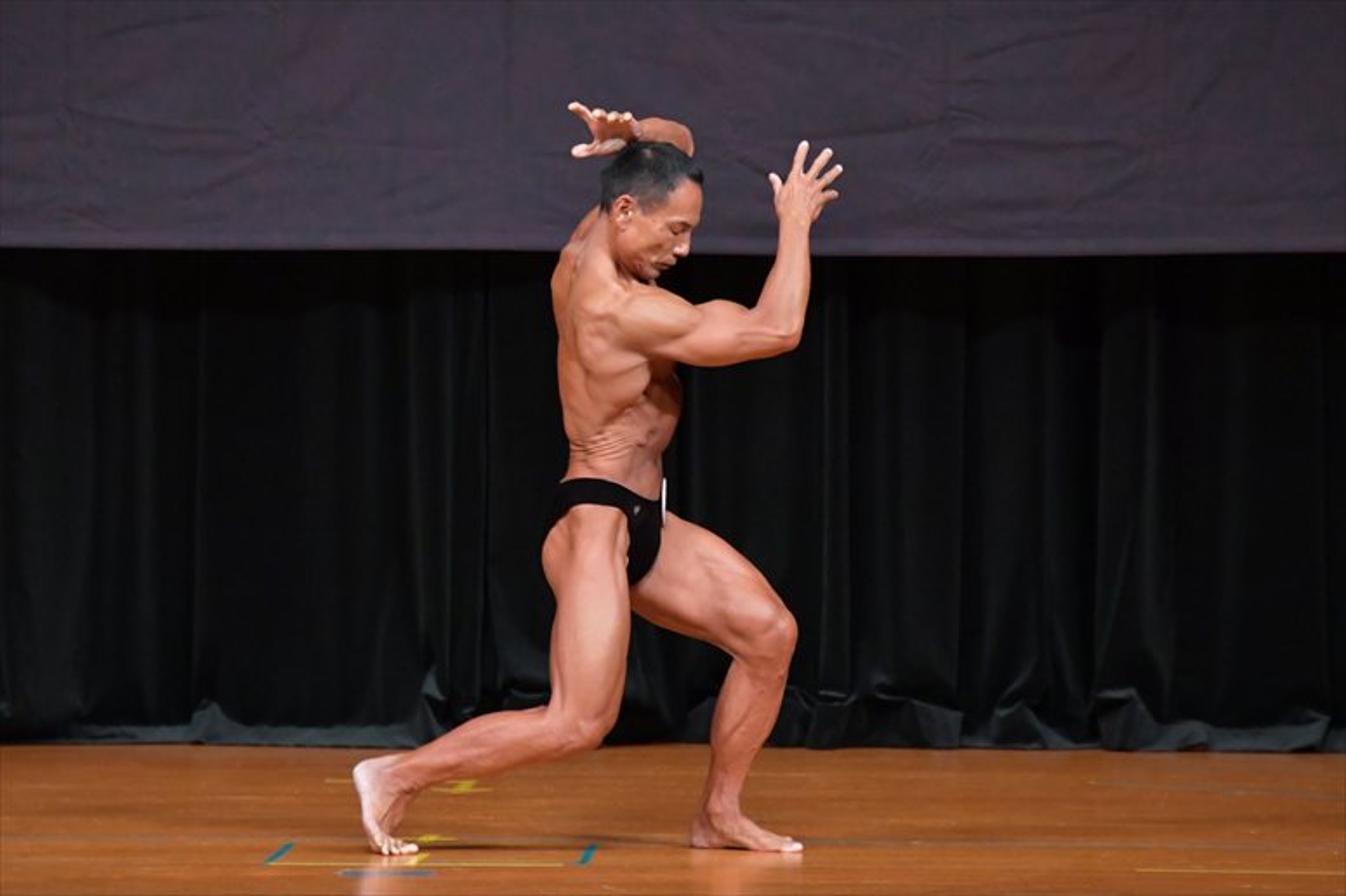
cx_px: 673
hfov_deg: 6.5
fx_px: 11772
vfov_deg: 4.4
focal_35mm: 315
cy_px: 448
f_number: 5.6
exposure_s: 1/400
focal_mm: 210
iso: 5000
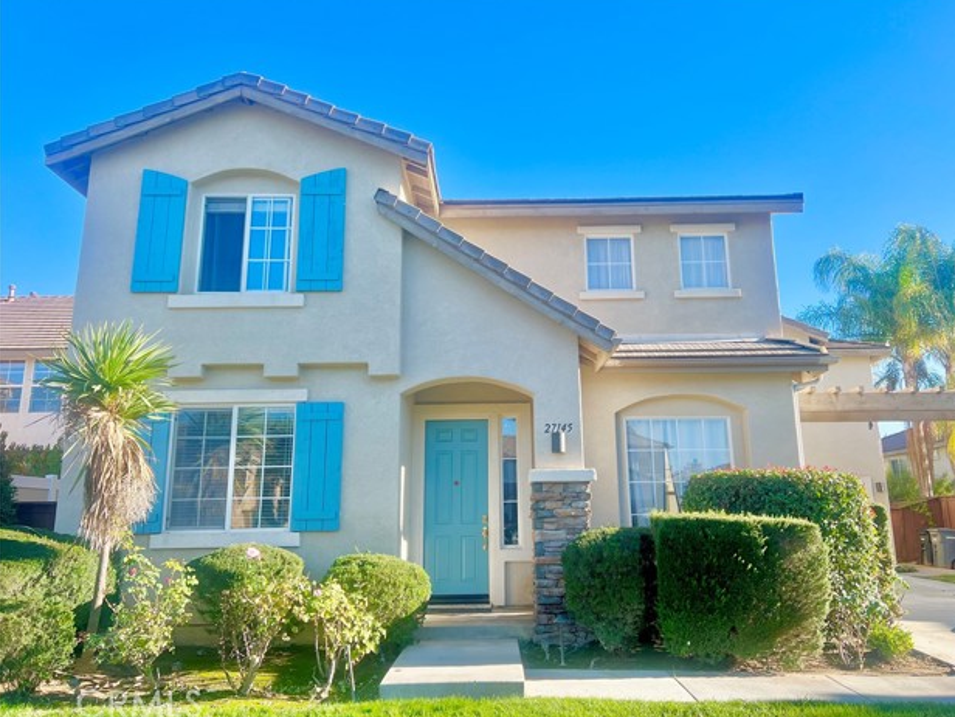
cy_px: 354
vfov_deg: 51.4
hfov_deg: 65.3
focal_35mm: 27
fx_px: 745
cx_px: 495
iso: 50
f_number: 1.5
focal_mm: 5.7
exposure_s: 1/1412
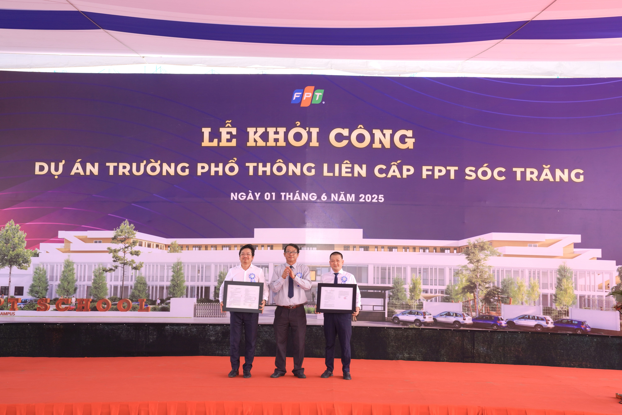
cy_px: 208
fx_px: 760
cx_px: 311
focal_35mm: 44
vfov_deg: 30.5
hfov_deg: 44.5
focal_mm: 44
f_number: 5
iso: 250
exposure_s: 1/160
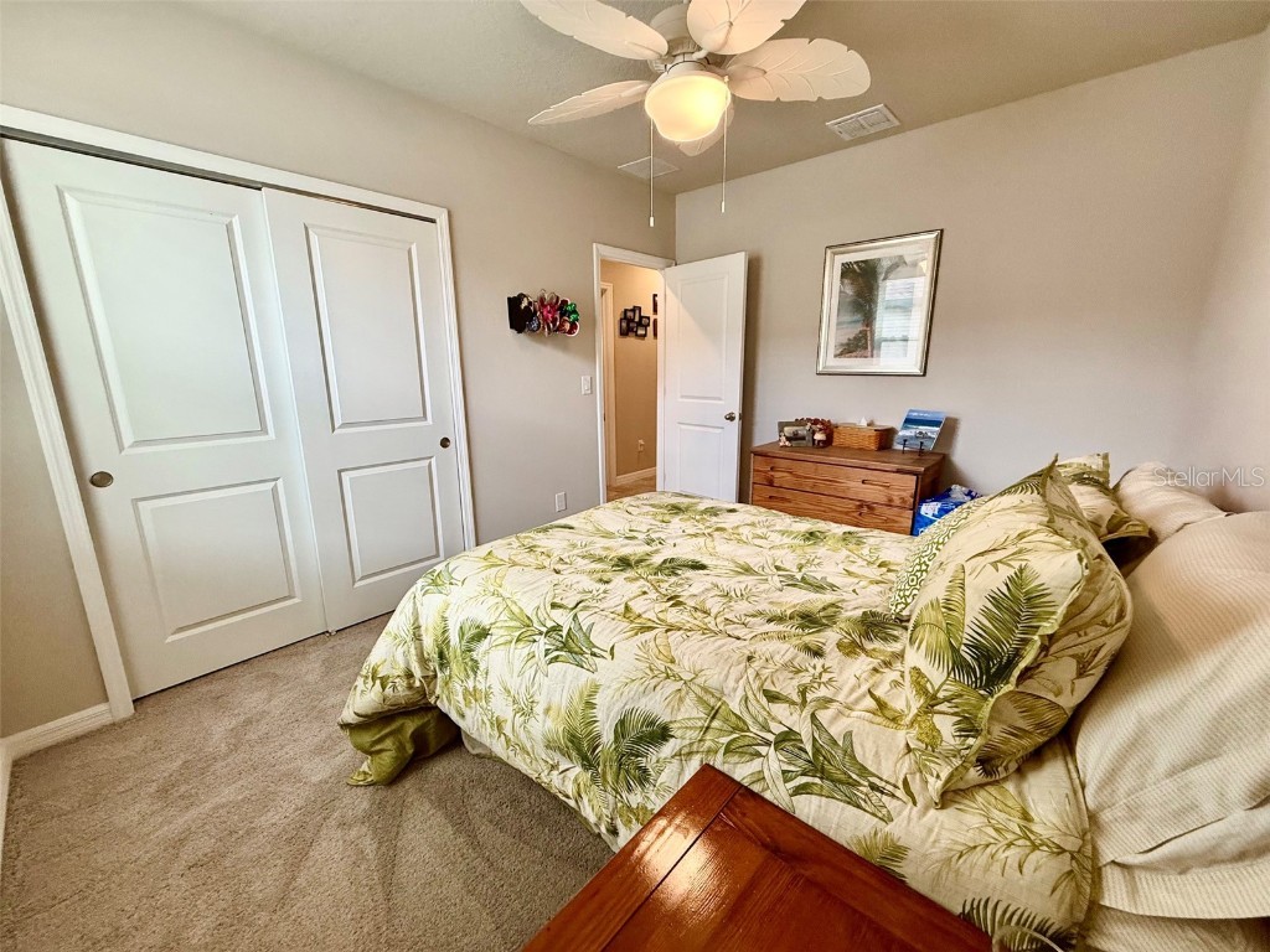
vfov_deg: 85.7
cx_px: 635
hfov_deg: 102.1
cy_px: 476
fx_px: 514
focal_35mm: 14
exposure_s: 1/120
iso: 200
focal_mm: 2.22
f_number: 2.2
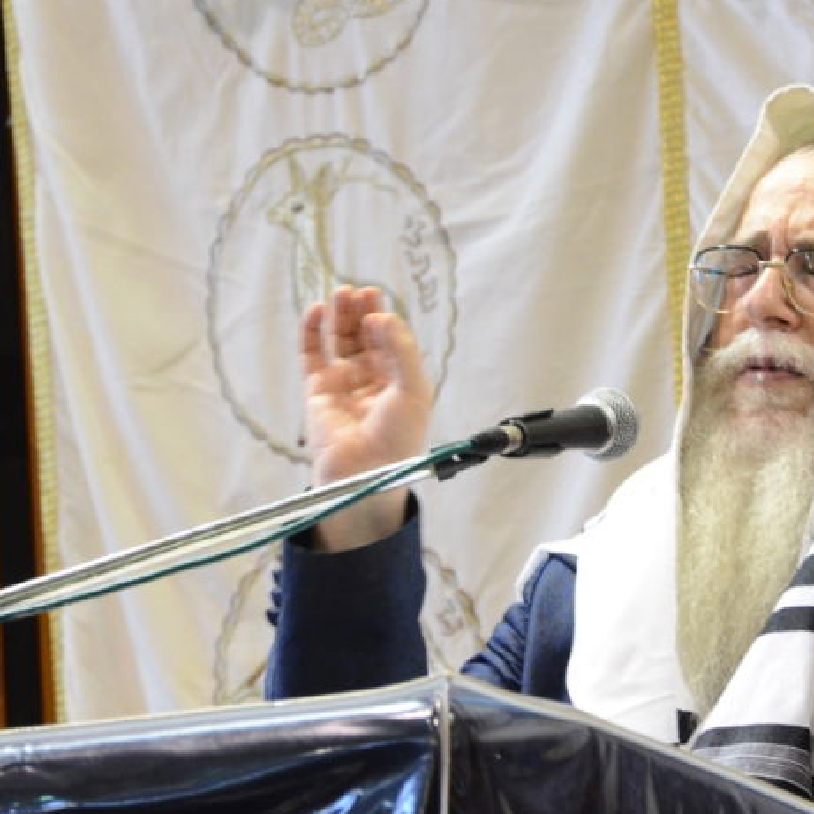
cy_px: 374
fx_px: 13542
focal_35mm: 509
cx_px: 551
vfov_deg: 3.4
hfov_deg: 3.4
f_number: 5.6
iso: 1600
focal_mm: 180
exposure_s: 1/30
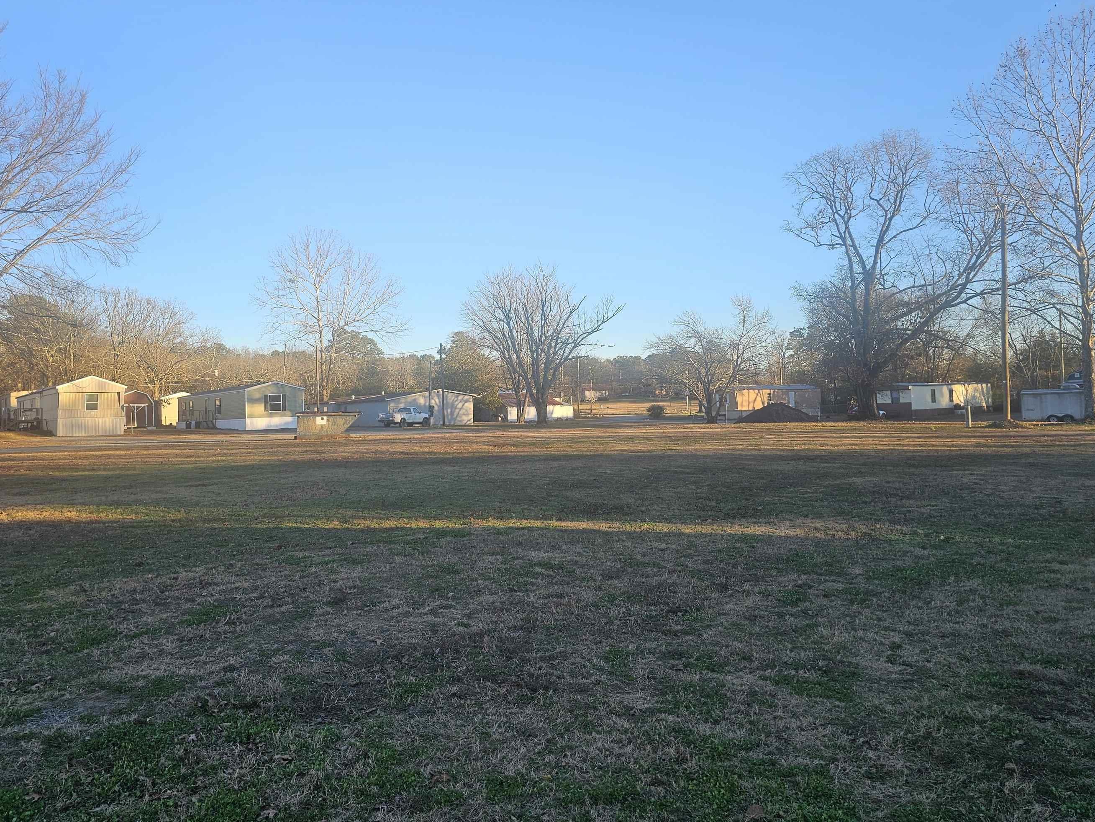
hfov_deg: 65.3
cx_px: 515
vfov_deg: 51.3
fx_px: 854
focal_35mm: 27
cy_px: 374
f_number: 1.7
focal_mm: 6.3
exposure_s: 1/246
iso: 16
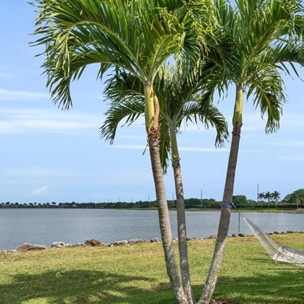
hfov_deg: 53.1
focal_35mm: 29
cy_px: 204
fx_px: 288
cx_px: 228
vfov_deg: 54.4
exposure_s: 1/500
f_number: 9
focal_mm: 16
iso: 250
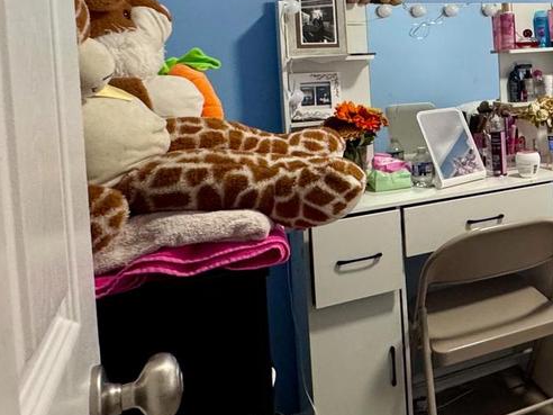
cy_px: 67
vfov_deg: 33.8
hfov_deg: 36.6
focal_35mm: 41
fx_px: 655
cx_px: 644
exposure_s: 1/120
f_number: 2.2
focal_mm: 2.22
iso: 250
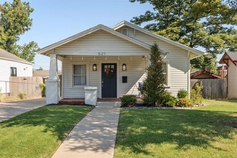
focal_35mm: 42
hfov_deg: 46.4
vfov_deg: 31.9
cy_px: 79
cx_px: 118
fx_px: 276
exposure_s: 1/6400
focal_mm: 28
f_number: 2.8
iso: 200
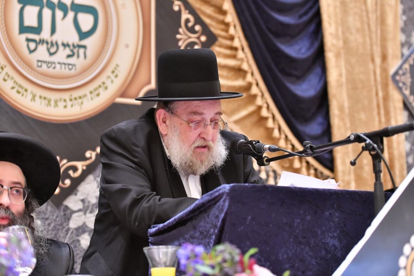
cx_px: 207
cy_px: 138
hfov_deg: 25.4
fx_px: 920
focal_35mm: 80
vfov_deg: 17.1
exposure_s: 1/125
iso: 4000
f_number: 4
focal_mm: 80
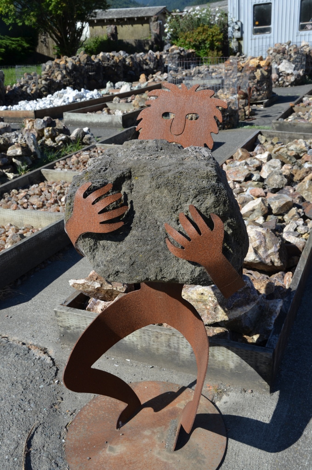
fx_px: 509
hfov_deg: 34.1
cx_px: 156
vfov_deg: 49.6
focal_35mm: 39
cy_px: 235
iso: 100
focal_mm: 26
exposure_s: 1/320
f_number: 8
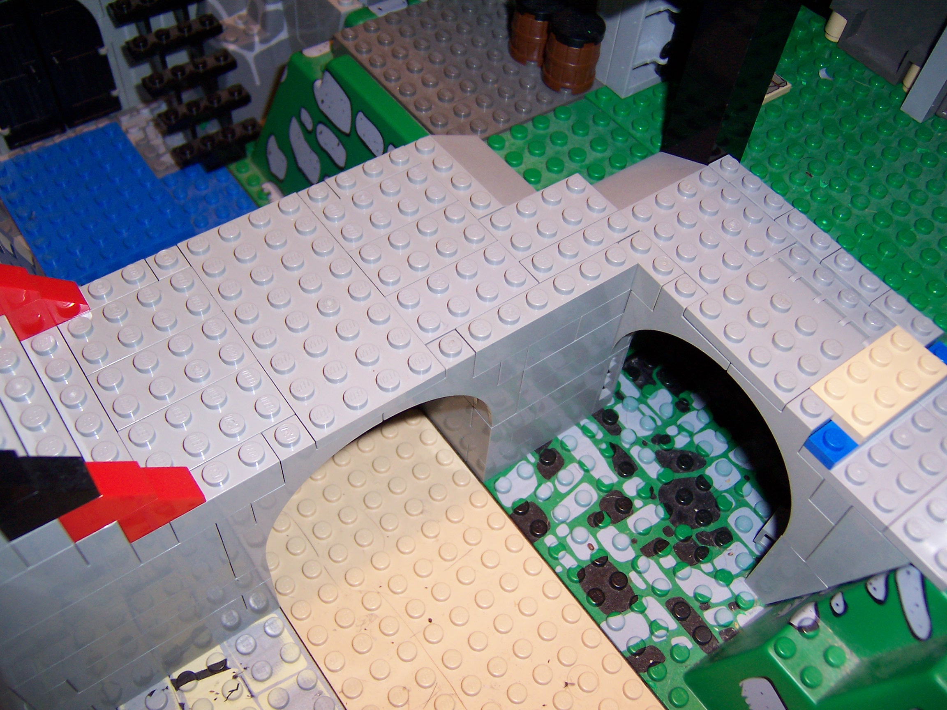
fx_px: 903
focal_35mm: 33
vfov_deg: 42.9
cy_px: 355
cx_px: 474
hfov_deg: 55.4
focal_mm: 5.5
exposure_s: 1/60
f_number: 2.8
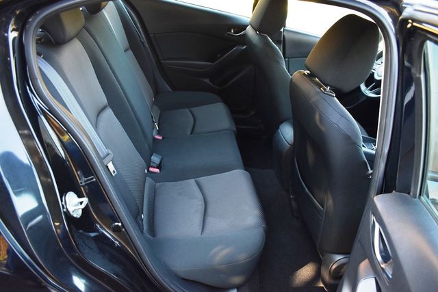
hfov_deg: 67.4
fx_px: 329
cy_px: 146
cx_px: 219
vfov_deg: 48.0
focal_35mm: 27
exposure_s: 1/125
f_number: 3.5
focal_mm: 18
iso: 900
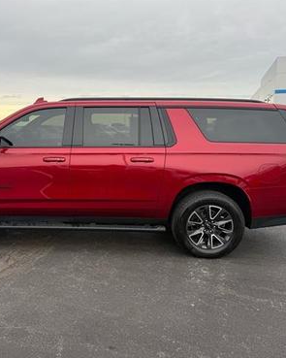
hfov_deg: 44.9
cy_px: 177
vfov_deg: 55.7
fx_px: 339
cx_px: 90
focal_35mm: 32
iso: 80
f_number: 1.78
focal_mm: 6.76
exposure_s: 1/497
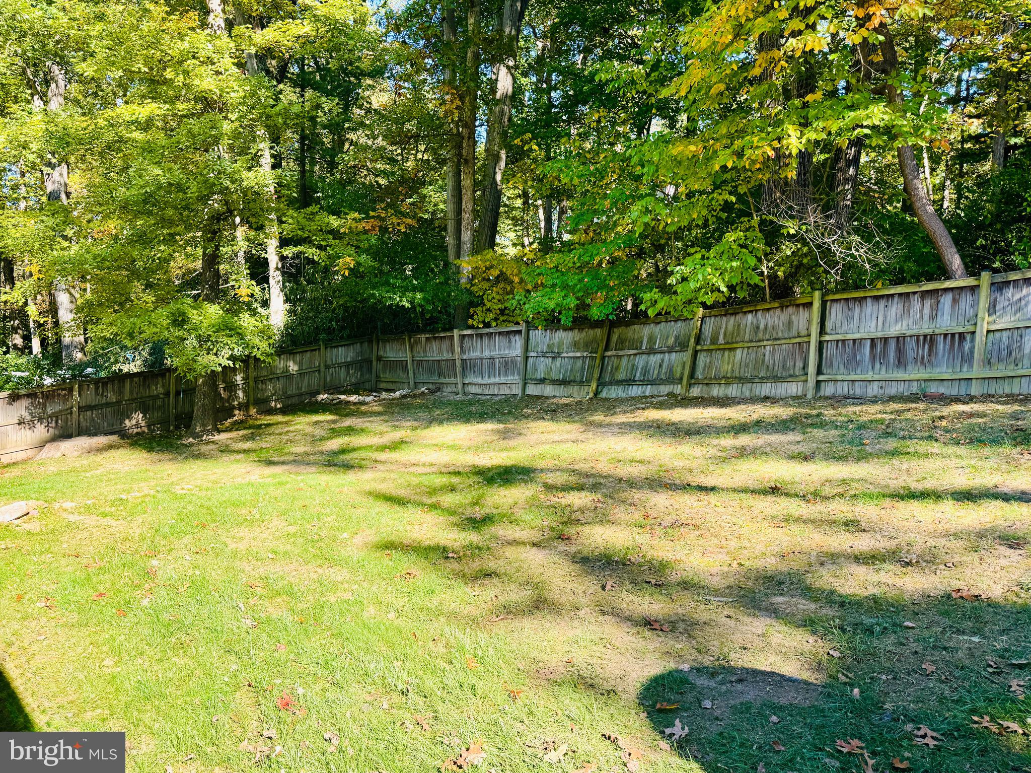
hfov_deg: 71.6
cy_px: 386
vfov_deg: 56.8
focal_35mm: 24
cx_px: 516
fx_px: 715
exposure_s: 1/723
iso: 80
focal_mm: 6.76
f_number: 1.78
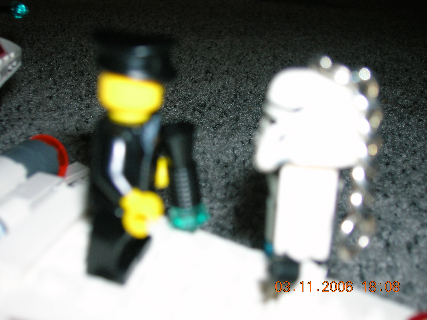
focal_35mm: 46
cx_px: 214
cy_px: 160
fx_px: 567
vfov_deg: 31.5
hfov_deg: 41.3
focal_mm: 7.7
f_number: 3.2
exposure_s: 1/60.1
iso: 50
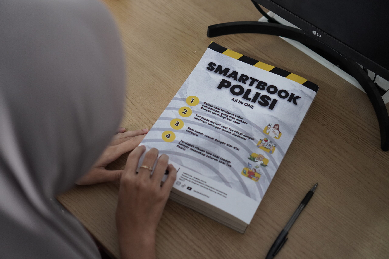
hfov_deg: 37.9
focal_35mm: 52
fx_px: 567
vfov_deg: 25.7
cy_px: 130
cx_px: 194
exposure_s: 1/125
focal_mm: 35
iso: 1250
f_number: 2.2
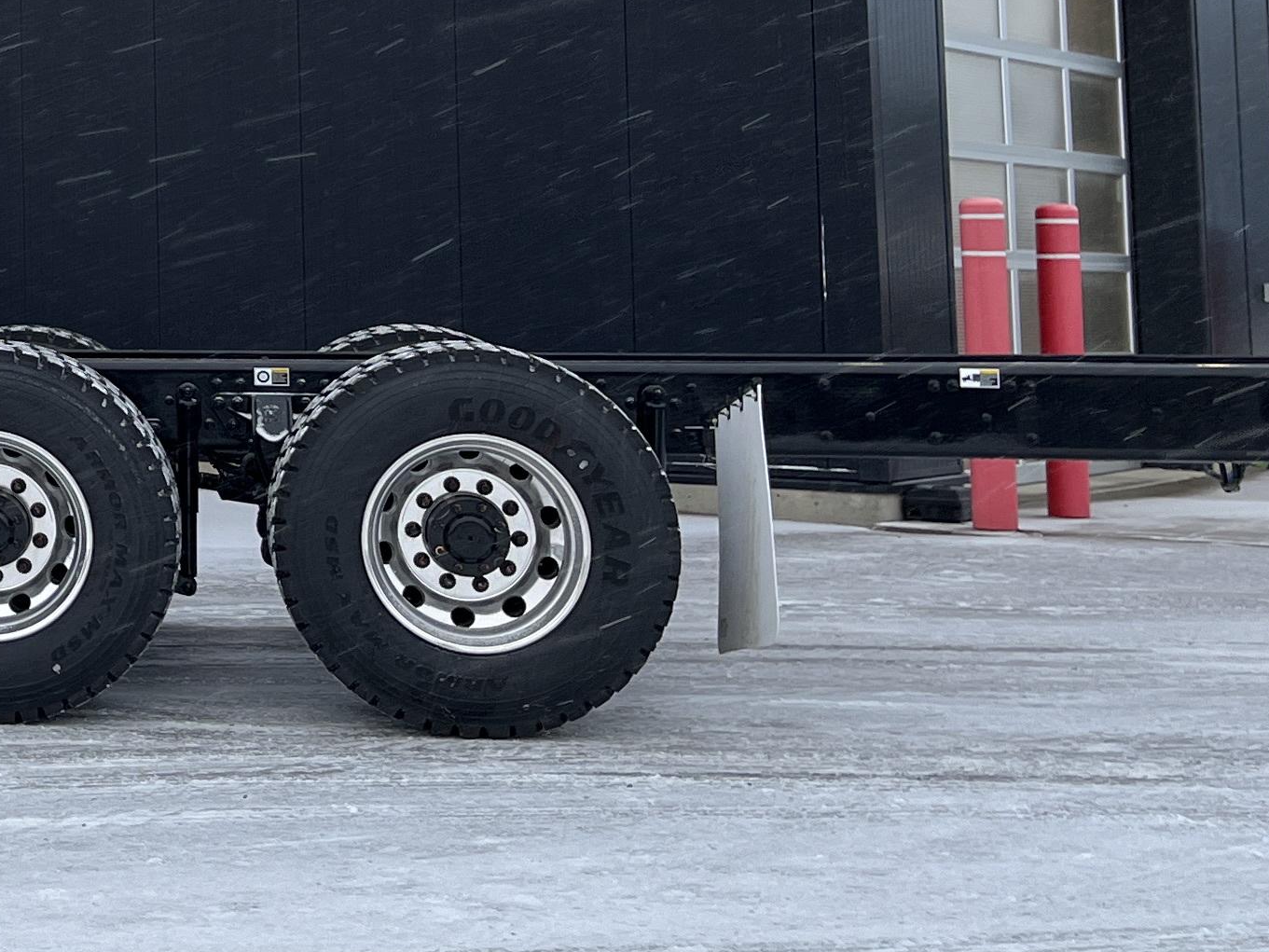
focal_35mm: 77
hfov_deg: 22.3
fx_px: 2823
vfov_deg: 18.7
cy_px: 57
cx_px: -440
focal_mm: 5.1
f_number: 1.6
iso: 40
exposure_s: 1/122
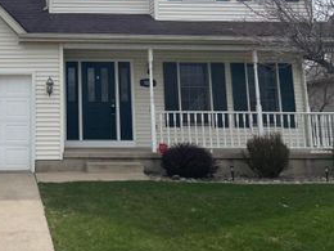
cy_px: 47
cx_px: 40
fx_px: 482
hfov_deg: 36.1
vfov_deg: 28.4
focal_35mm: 50
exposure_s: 1/11905
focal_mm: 4.2
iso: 50
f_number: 1.6
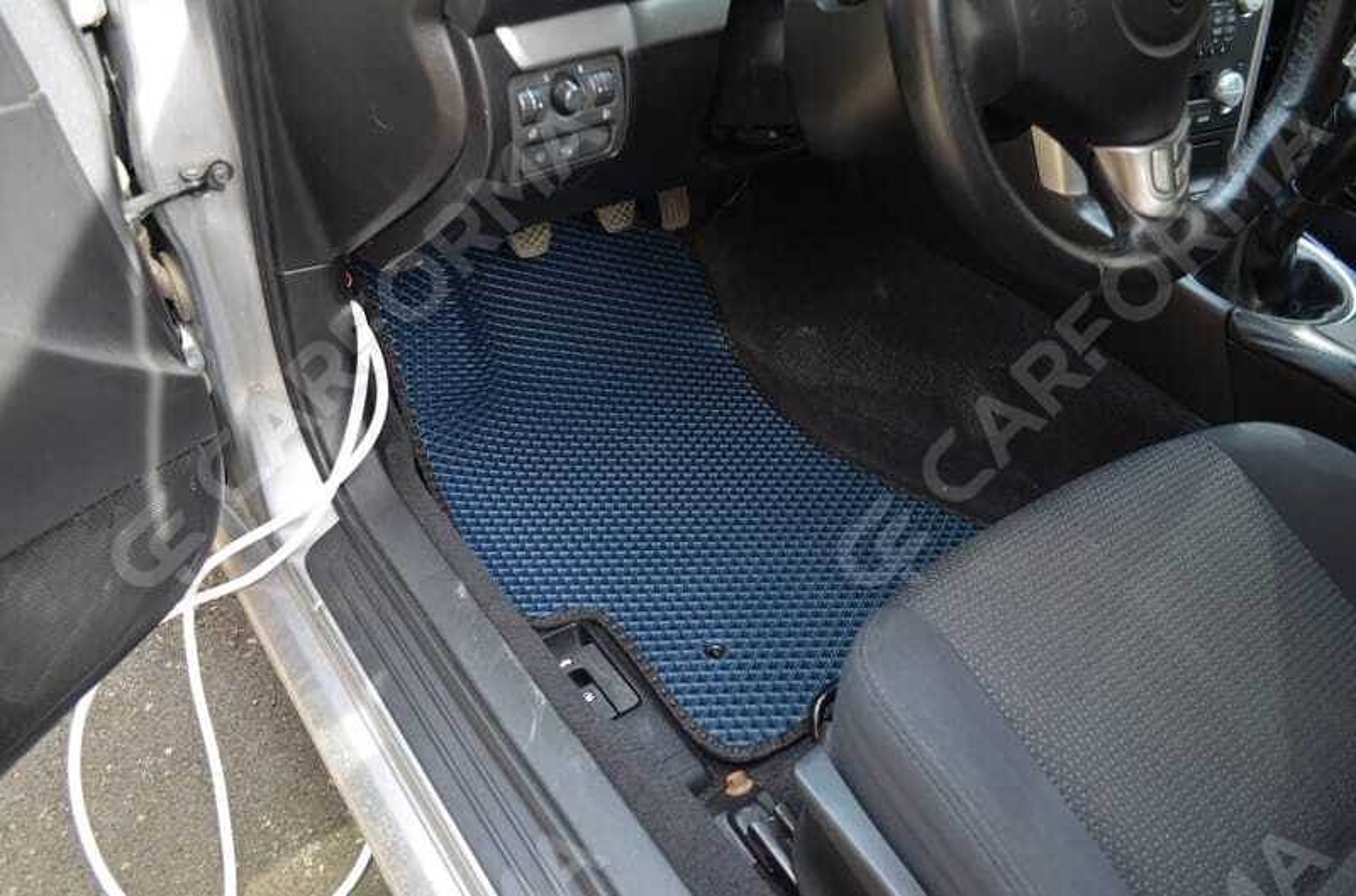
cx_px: 678
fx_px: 1014
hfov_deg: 67.5
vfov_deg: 47.7
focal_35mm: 27
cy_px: 448
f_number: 4
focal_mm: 18
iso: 400
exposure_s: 1/60
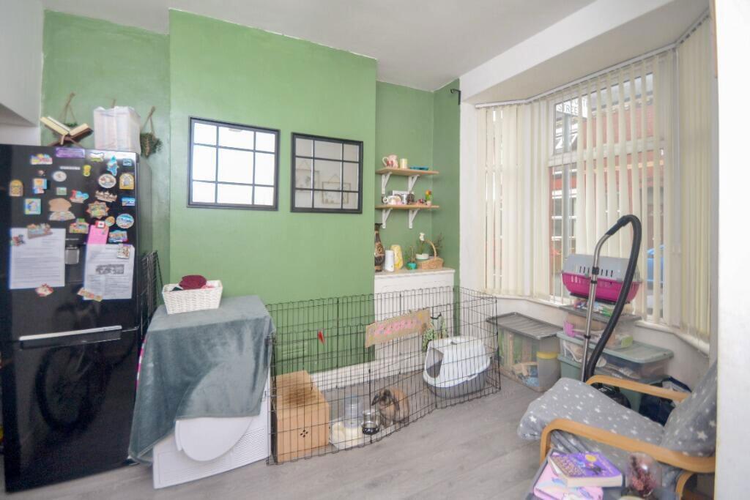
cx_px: 375
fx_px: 313
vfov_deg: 77.3
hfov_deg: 100.4
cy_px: 250
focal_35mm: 15
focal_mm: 10
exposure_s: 1/160
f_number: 3.5
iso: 400
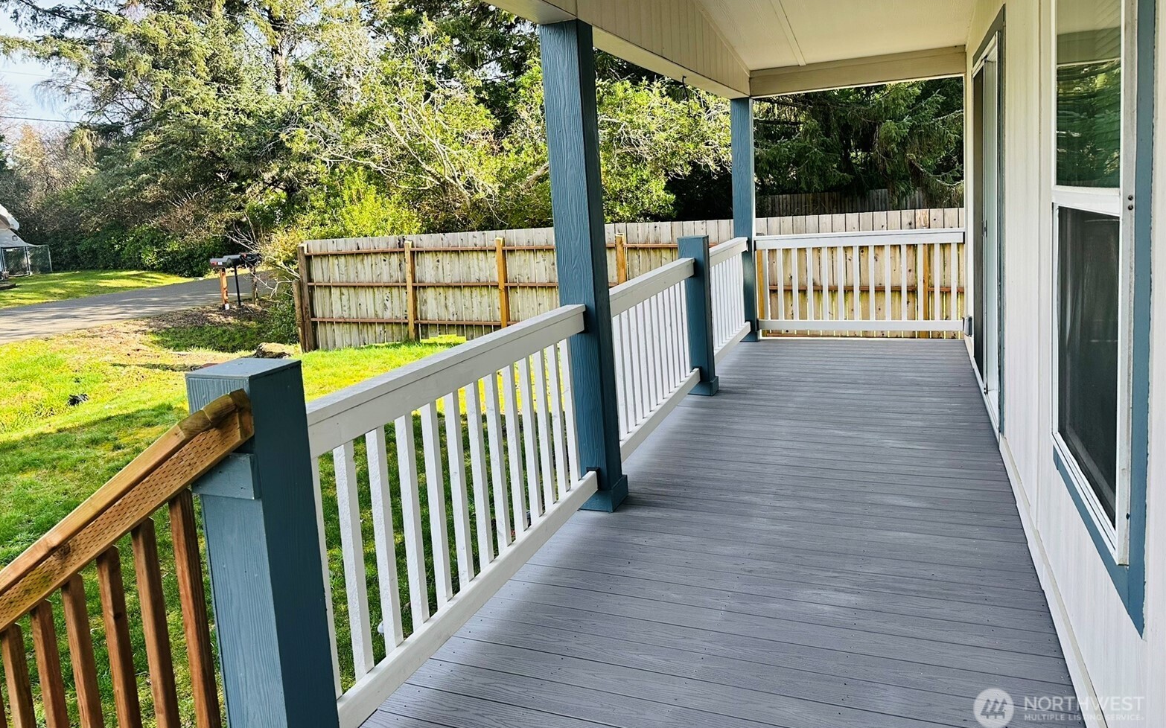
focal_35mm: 26
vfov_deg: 47.3
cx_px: 571
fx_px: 826
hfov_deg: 70.4
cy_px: 292
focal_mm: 6.86
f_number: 1.78
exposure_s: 1/779
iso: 80
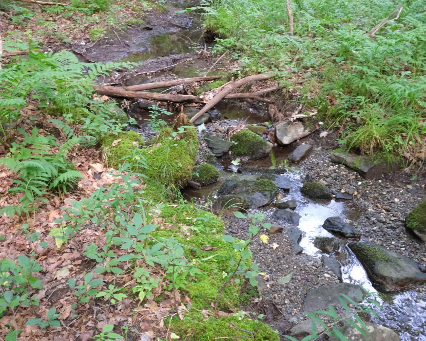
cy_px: 169
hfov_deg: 45.8
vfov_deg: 37.3
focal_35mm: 40
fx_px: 504
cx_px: 208
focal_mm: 23
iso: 3200
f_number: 11
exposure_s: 1/3.5
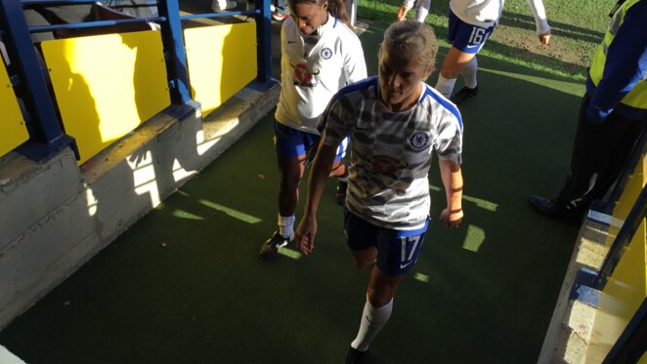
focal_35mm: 34
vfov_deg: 34.6
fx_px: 584
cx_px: 325
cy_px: 148
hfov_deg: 58.0
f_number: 2.4
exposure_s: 1/345
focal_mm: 3.3
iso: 25
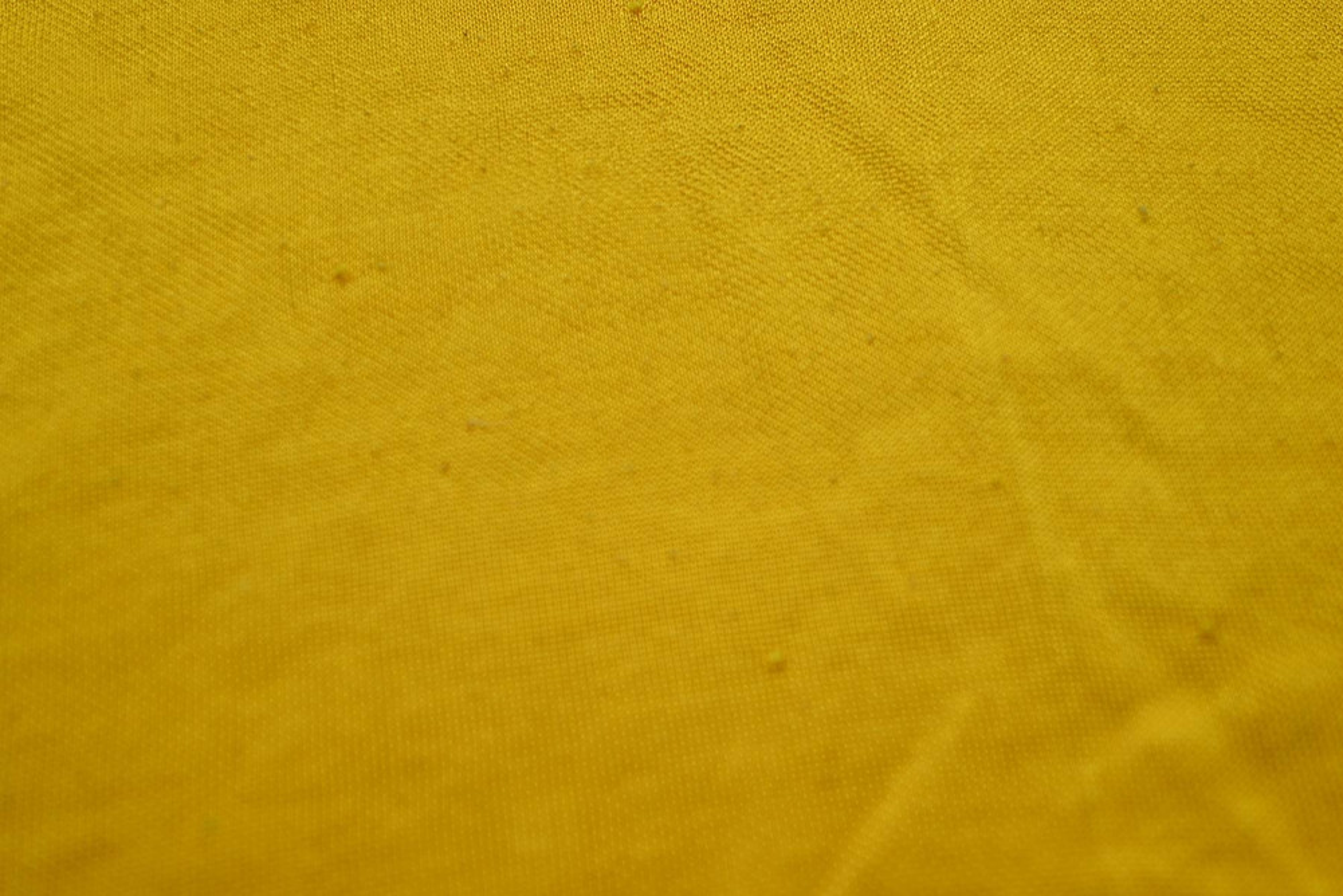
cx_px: 672
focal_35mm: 46
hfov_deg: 42.7
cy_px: 448
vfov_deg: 29.3
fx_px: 1716
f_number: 6
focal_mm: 46
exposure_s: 1/80
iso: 100
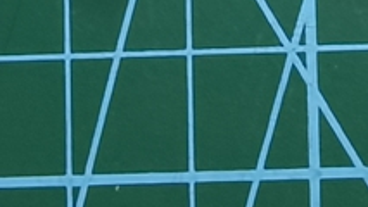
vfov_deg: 8.0
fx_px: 1386
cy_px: -279
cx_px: 92
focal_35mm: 142
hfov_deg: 15.1
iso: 500
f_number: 2.2
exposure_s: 1/20
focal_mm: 2.26
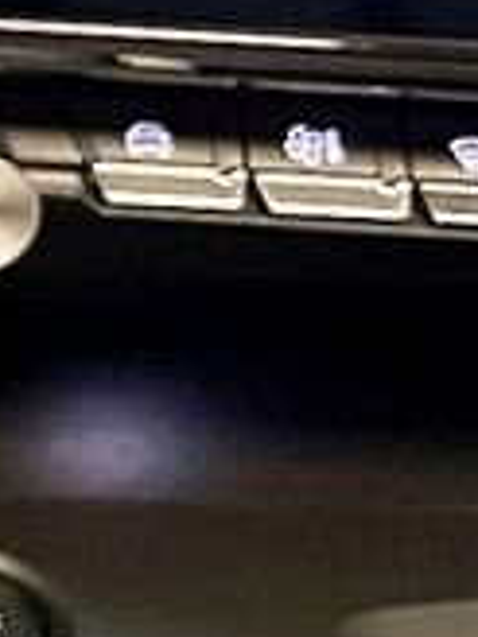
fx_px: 3498
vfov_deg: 10.2
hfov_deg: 6.0
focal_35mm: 190
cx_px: -1659
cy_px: -233
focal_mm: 5.7
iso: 500
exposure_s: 1/40
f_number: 1.5
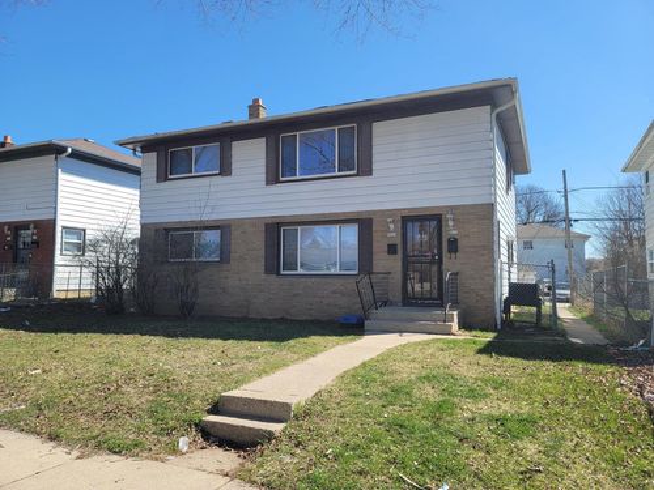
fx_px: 472
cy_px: 245
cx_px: 327
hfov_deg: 69.4
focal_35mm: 25
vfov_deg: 54.9
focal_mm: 7
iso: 20
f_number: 1.8
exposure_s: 1/664
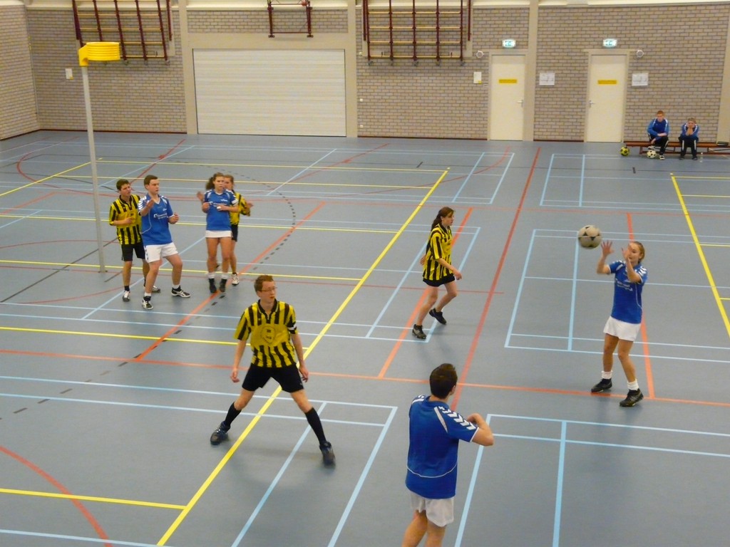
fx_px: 991
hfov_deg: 40.4
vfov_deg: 30.9
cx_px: 365
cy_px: 274
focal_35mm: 47
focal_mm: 7.7
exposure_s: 1/80
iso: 800
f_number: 3.2
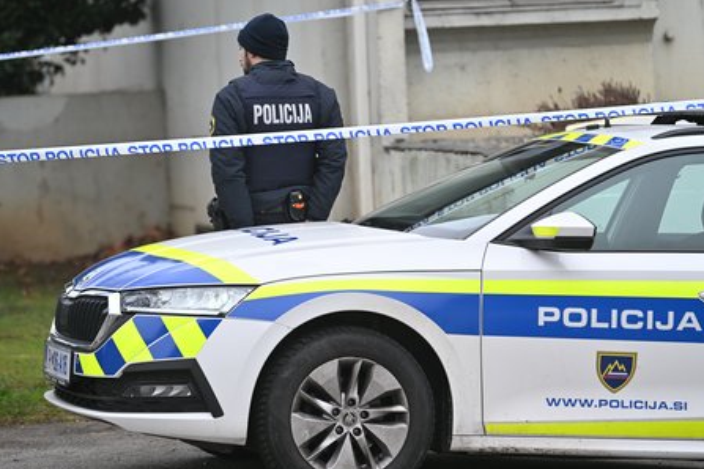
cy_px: 246
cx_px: 367
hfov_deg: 11.5
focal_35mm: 179
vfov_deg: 7.7
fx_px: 3500
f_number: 2.8
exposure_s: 1/1000
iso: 640
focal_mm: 160
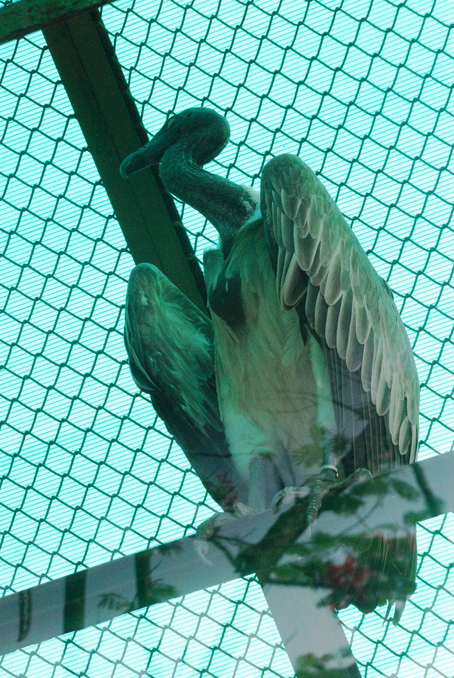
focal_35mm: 225
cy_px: 339
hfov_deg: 6.1
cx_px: 227
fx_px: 4244
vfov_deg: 9.1
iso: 1600
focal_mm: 150
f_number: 18
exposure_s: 1/160
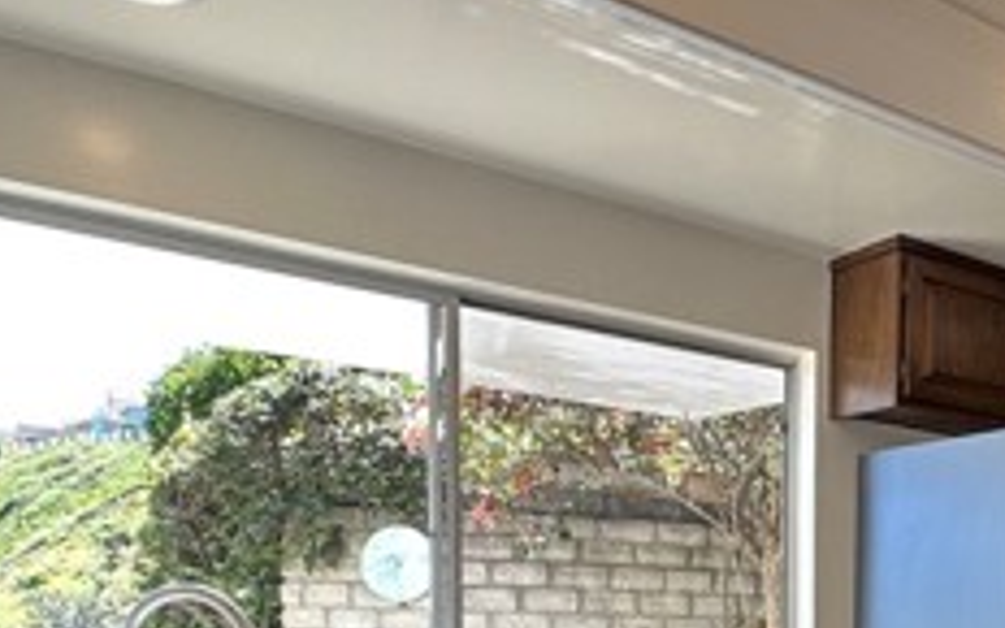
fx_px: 1123
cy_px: 715
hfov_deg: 41.3
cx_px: 1027
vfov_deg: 28.1
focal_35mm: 41
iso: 80
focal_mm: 2.22
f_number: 2.2
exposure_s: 1/120
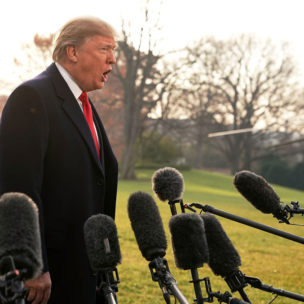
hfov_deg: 19.2
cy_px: 152
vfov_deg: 19.3
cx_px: 91
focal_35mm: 90
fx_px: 894
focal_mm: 70
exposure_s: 1/400
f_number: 4.5
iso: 400
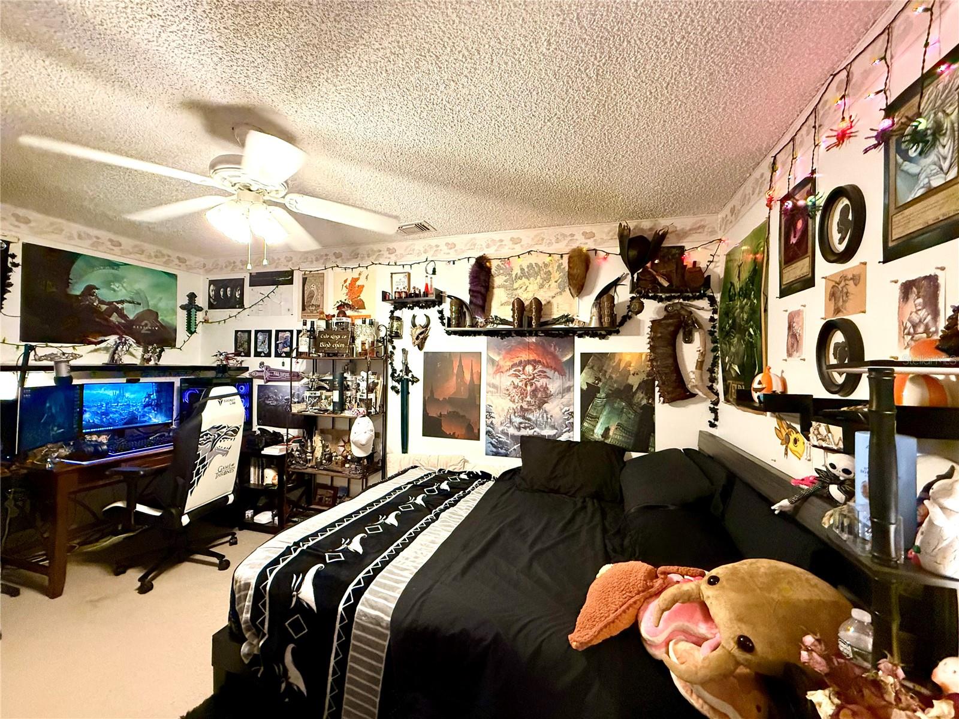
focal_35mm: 14
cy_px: 360
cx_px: 480
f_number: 2.2
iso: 500
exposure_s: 1/60
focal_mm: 2.22
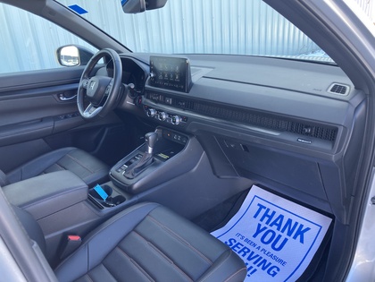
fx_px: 303
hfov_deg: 63.4
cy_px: 141
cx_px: 188
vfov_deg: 49.7
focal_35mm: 28
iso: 40
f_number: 1.8
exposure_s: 1/121
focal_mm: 3.99
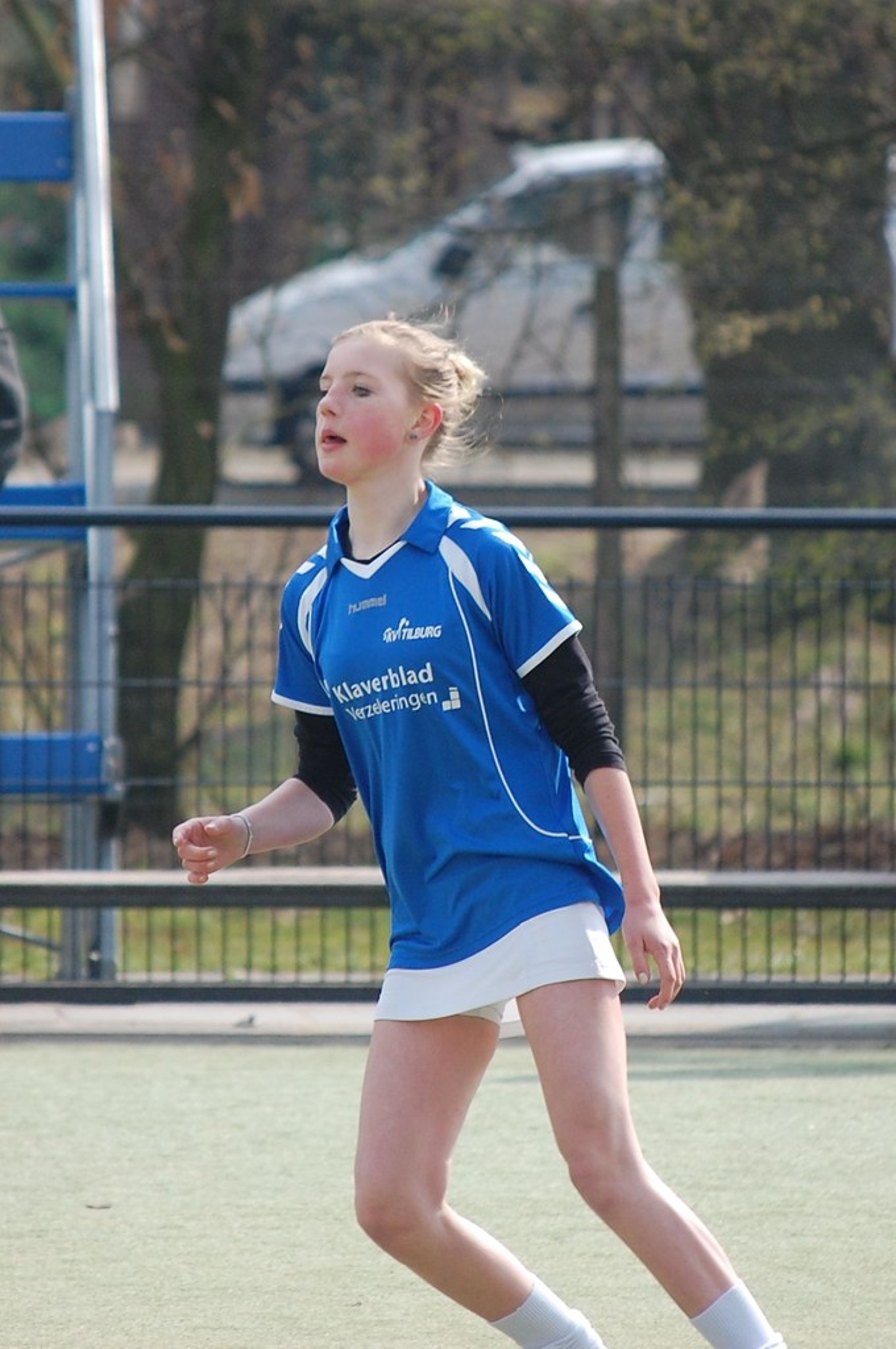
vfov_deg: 8.6
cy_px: 674
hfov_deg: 5.7
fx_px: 8984
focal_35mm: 240
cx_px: 448
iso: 400
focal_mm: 160
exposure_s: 1/800
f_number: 5.3
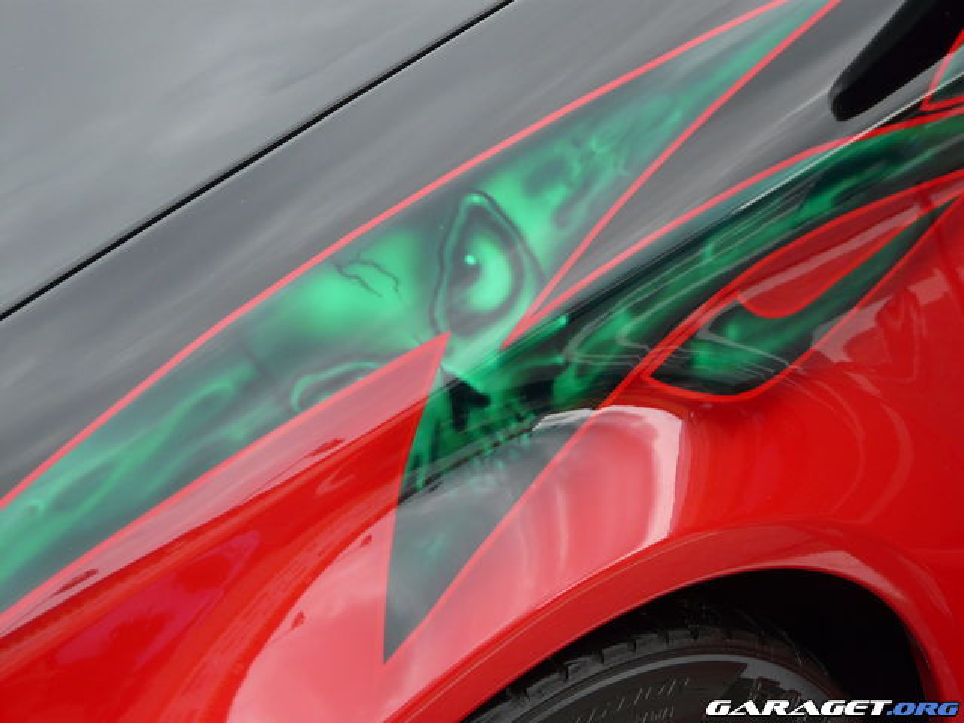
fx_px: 3927
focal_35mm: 141
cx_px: 482
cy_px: 362
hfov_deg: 14.0
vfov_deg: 10.5
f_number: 4
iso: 100
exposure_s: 1/125
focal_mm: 23.1
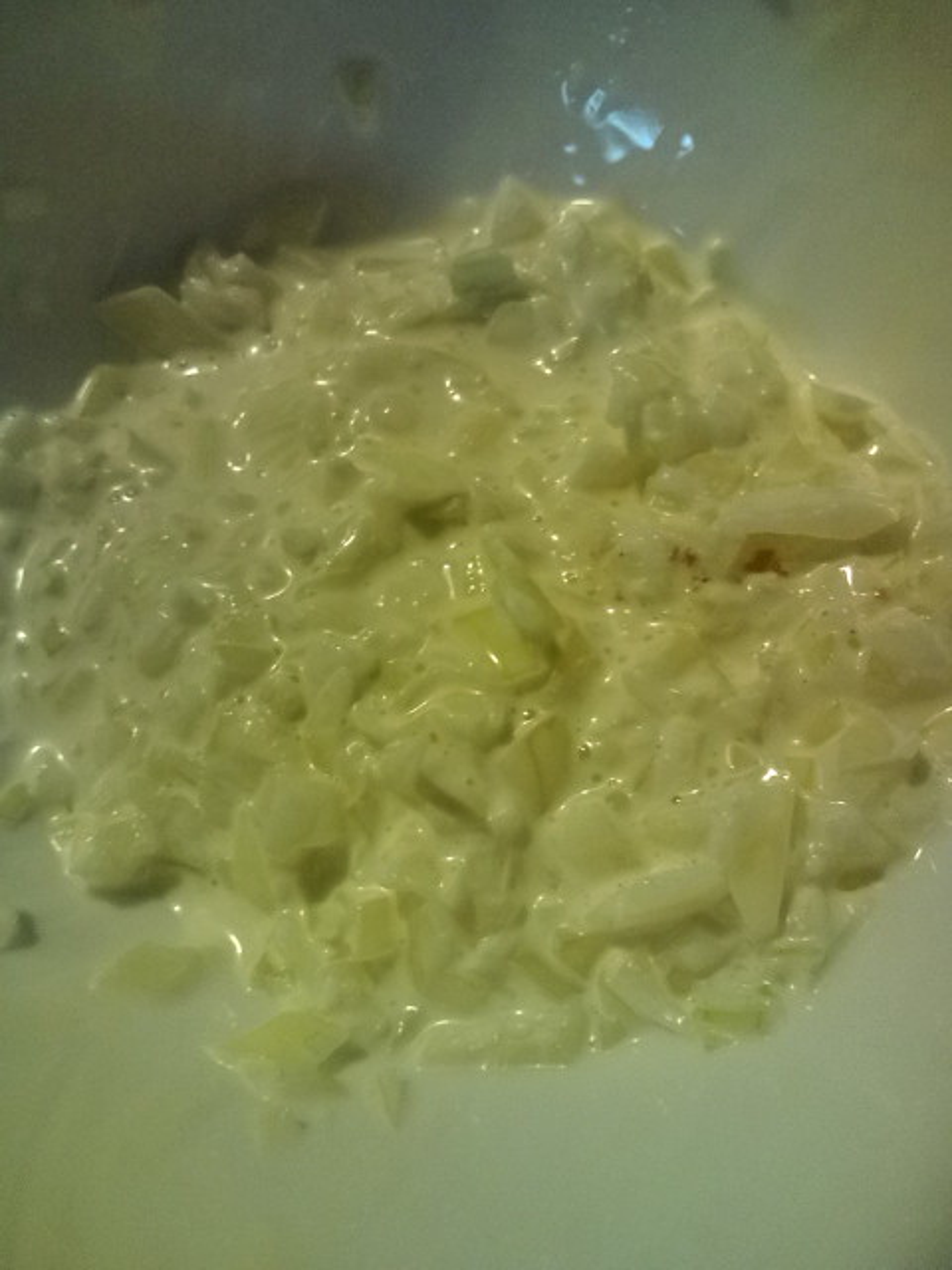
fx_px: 1173
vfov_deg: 56.8
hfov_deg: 44.2
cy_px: 635
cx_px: 476
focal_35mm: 32
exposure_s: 1/20
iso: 105
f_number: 2.8
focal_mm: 3.3
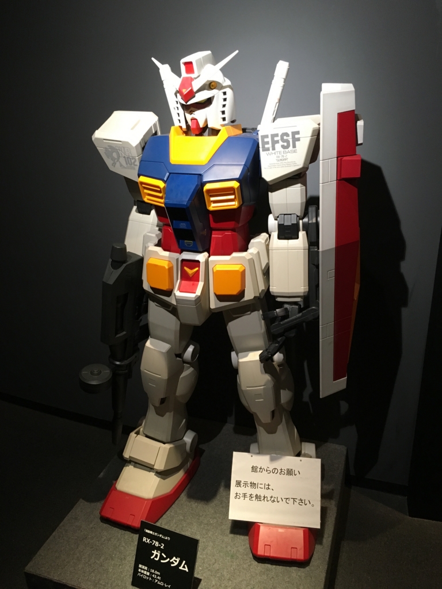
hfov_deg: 48.2
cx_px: 221
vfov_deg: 61.7
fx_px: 494
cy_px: 294
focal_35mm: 29
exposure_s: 1/30
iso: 125
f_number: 2.2
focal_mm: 4.15
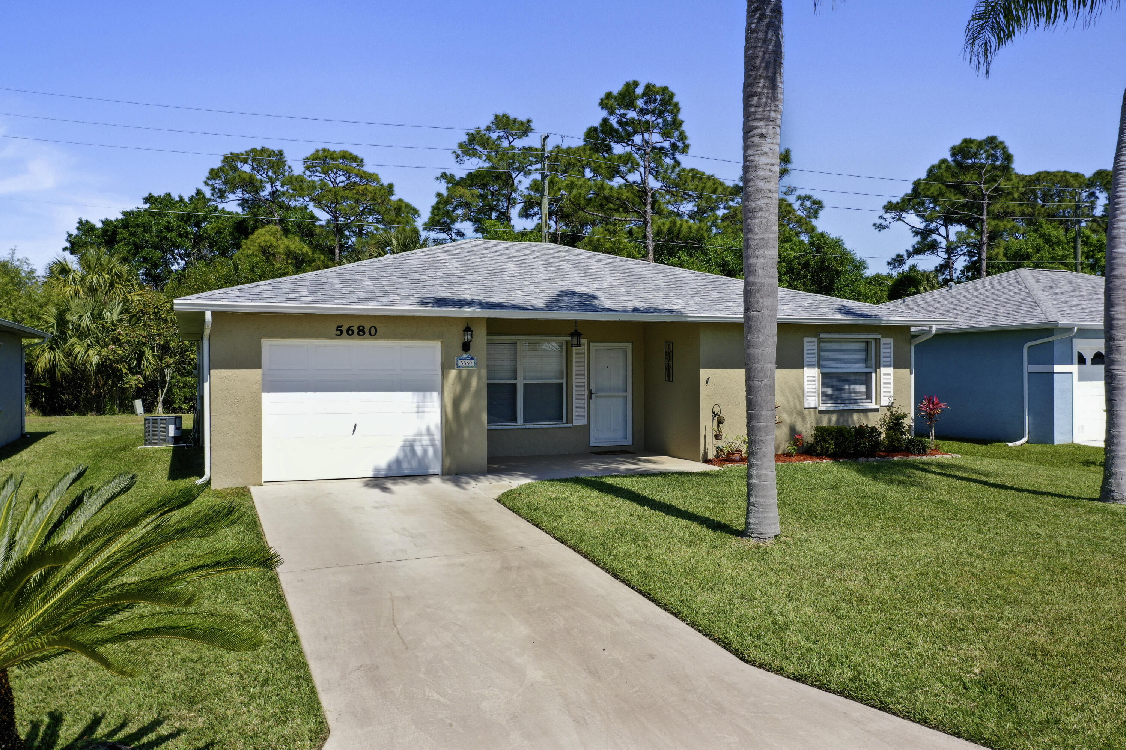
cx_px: 563
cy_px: 375
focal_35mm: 28
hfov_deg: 65.5
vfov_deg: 46.4
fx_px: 876
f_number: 5.6
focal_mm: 10.26
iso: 100
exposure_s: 1/500
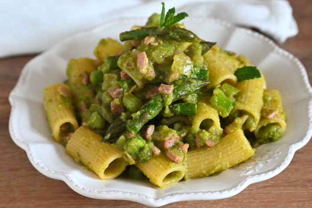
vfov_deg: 13.4
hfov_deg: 20.0
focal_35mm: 102
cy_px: 104
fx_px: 883
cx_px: 156
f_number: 5.6
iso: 200
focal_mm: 68
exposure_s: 1/13
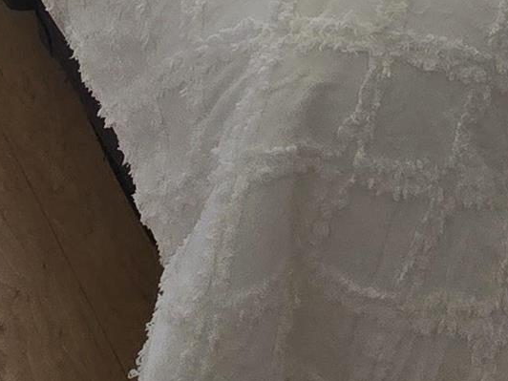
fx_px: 1101
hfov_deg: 24.8
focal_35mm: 75
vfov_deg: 13.0
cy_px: -614
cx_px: 507
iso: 50
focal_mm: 2.2
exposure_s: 1/214
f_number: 2.2
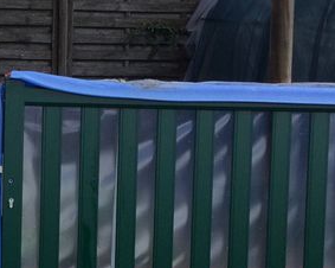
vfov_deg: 14.2
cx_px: -18
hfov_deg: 17.4
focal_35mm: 107
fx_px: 1060
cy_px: 255
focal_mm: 3.3
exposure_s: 1/679
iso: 25
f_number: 2.4
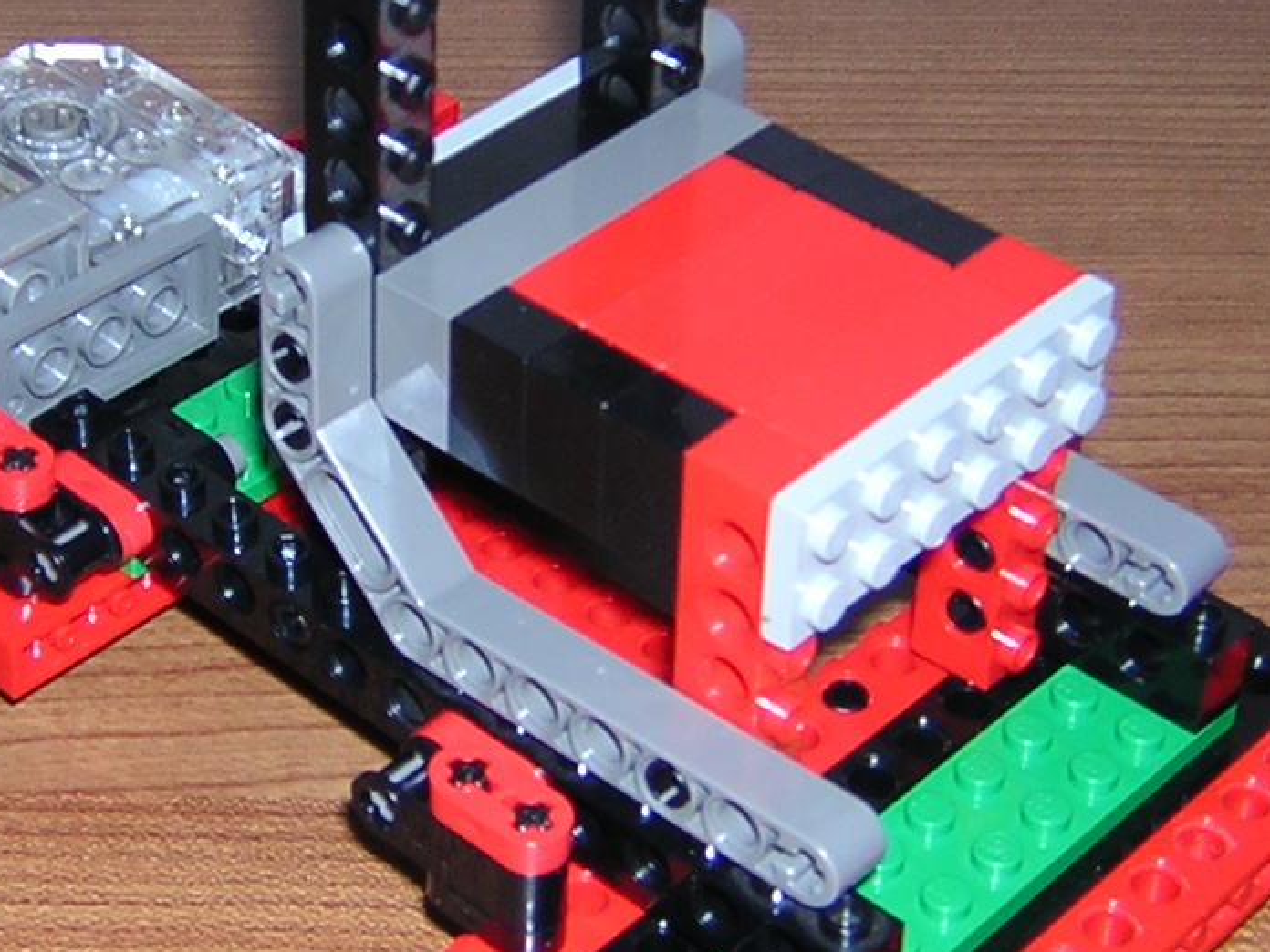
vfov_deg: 16.0
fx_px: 3375
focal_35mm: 92
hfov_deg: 21.2
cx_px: 416
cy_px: 244
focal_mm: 5.2
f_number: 2.7
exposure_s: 1/60.1
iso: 100
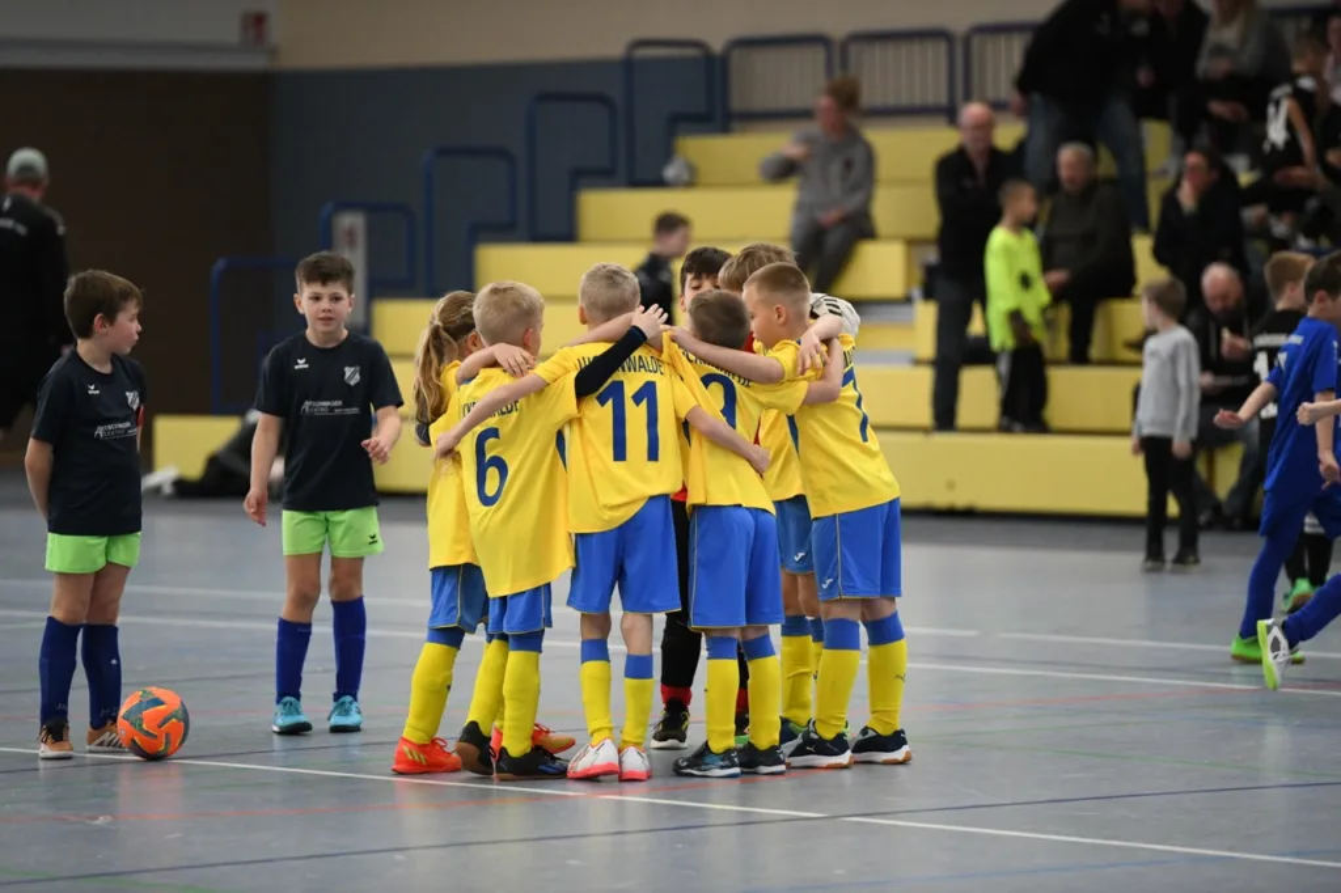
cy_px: 446
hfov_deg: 10.3
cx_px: 670
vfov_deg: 6.9
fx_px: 7447
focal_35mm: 200
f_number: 2.8
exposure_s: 1/1250
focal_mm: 200
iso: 8000
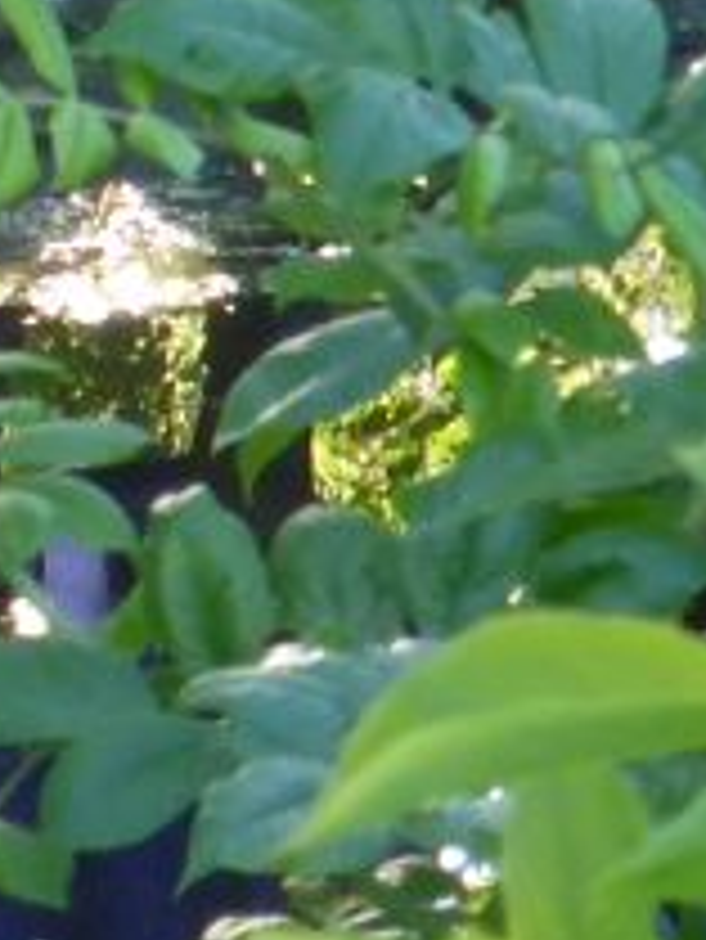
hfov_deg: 3.0
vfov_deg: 3.9
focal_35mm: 496
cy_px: -1181
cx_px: -657
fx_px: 13474
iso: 200
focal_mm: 11.7
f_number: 4.9
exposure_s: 1/60
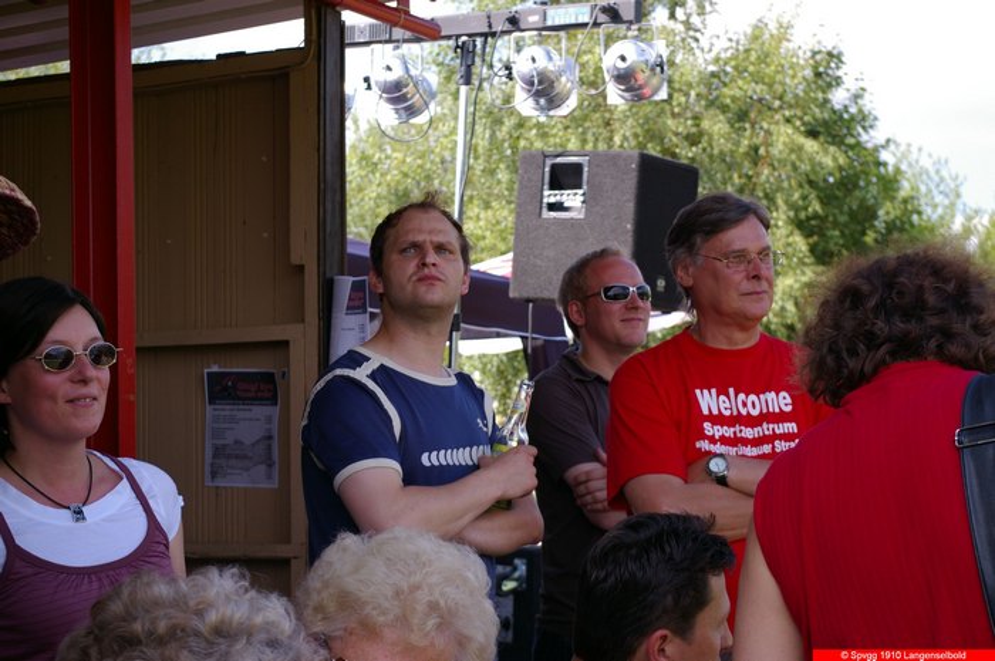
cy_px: 330
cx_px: 498
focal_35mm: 82
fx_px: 2278
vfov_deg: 16.5
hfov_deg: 24.6
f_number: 8
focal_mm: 55
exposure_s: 1/125
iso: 200
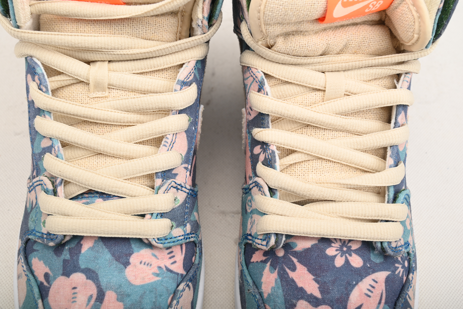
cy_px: 154
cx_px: 232
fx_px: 566
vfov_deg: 30.5
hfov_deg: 44.5
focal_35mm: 44
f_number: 11
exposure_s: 1/200
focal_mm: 44
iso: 100
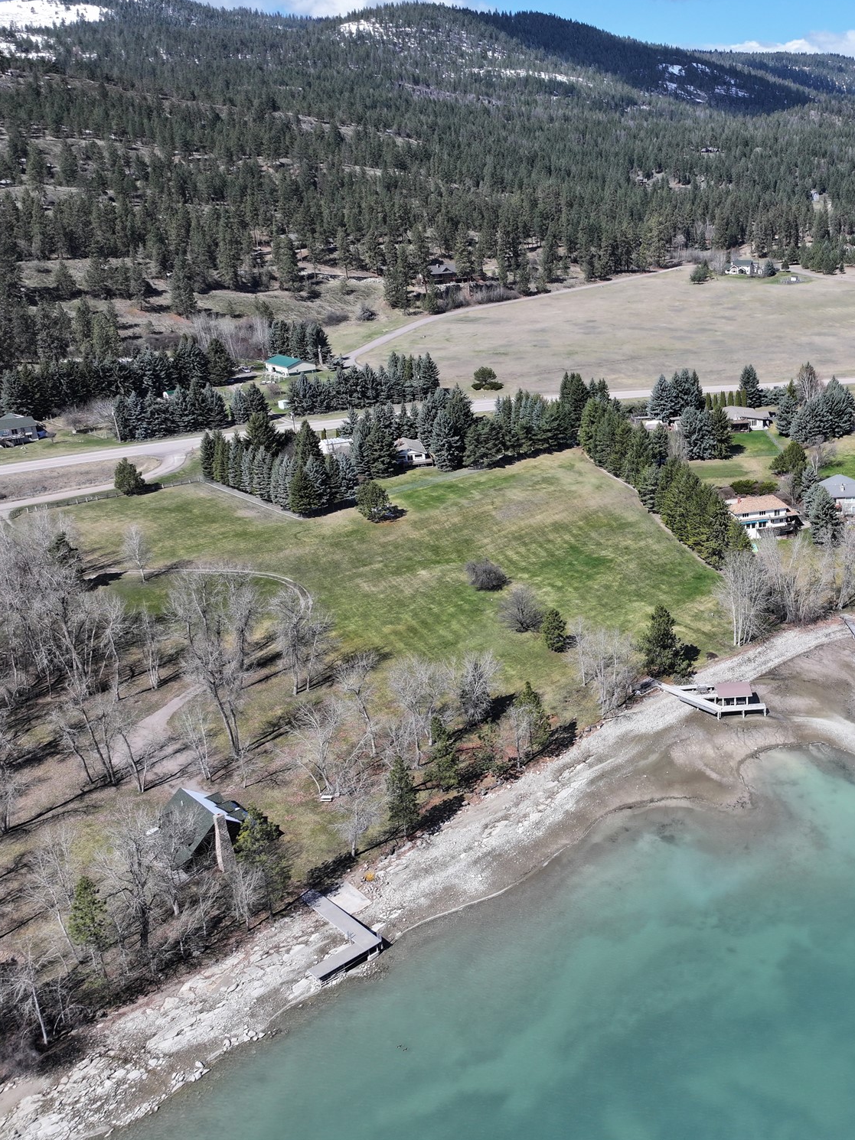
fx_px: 1087
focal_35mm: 33
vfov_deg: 55.4
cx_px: 714
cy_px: 556
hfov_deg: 40.7
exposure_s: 1/2000
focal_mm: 12.29
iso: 120
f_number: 2.8
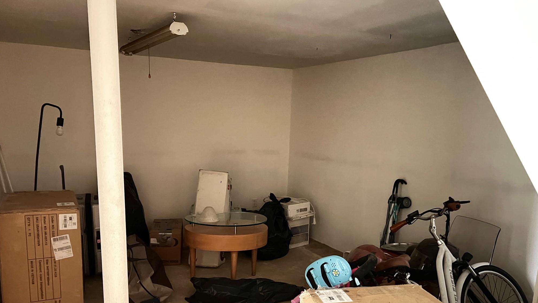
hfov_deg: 66.1
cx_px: 269
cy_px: 197
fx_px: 414
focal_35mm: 29
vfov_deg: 39.8
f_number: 1.5
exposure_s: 1/15
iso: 8000
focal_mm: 5.7
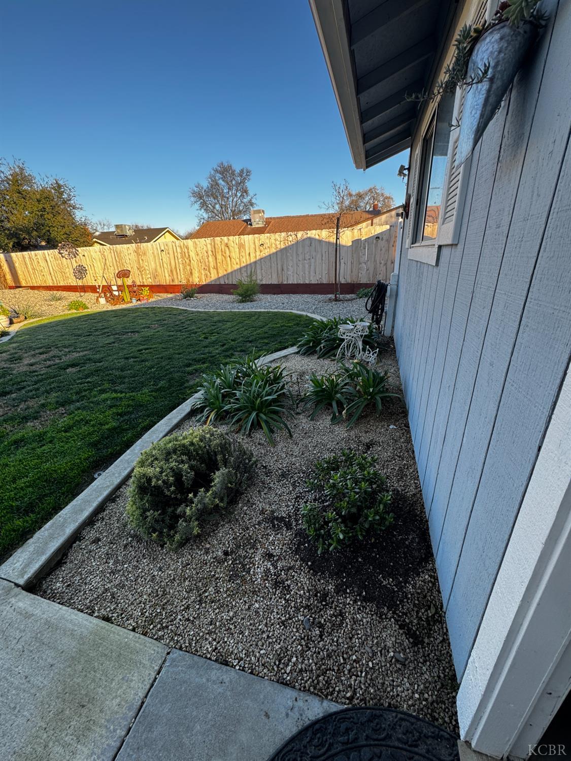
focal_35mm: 14
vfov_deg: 102.1
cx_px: 286
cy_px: 380
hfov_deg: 85.7
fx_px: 308
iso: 40
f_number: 2.2
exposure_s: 1/192
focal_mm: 2.22
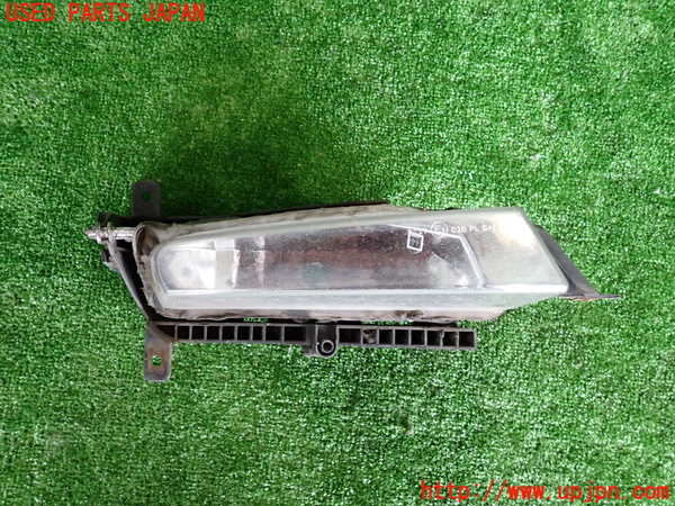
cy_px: 253
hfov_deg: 69.4
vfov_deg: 54.9
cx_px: 338
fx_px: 487
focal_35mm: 25
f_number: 2
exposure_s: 1/30
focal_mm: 4.5
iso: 400
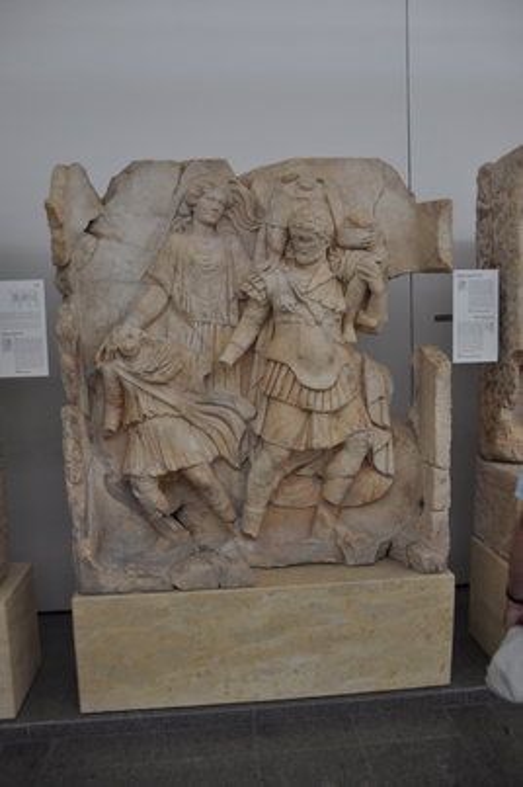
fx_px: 655
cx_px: 262
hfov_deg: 43.5
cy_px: 394
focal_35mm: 30
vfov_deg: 62.0
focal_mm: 20
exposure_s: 1/60
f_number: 3.8
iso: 400
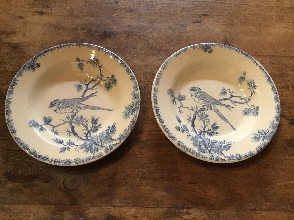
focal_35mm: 31
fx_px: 263
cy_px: 110
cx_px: 147
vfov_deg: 45.4
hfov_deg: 58.4
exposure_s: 1/17
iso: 250
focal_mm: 3.3
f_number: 2.4
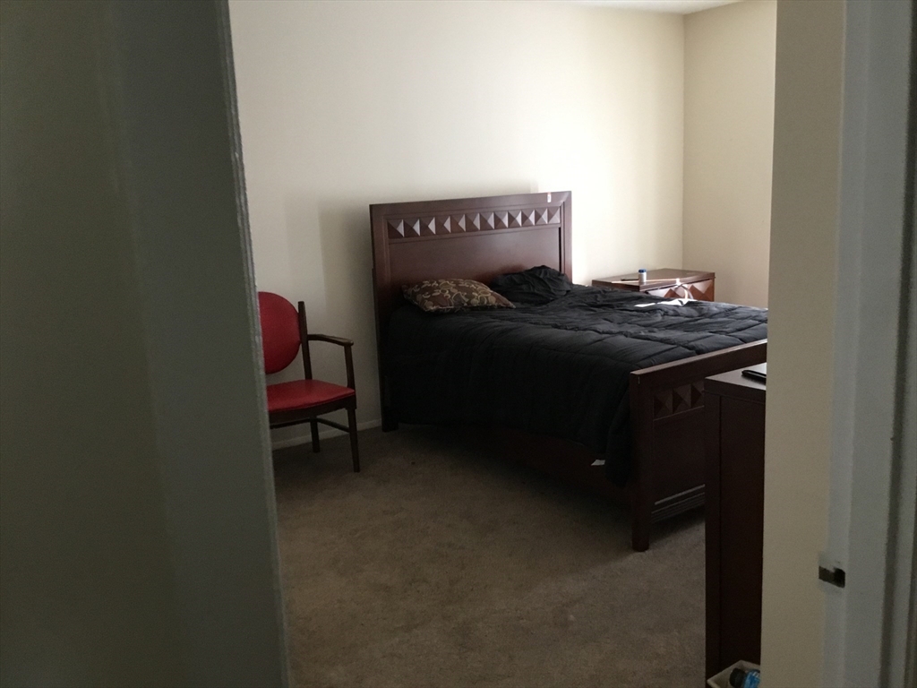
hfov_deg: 58.4
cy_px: 344
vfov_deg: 45.4
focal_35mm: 31
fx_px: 821
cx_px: 458
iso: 125
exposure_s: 1/30
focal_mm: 3.3
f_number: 2.4
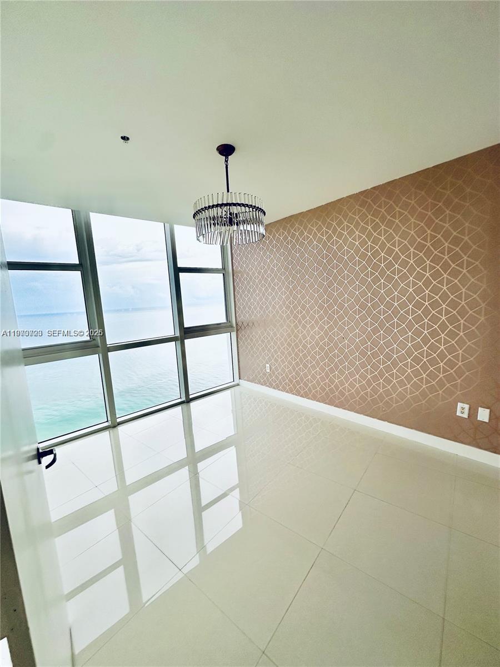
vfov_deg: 102.1
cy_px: 334
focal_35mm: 14
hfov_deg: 85.7
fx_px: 270
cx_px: 250
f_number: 2.2
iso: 40
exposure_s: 1/225
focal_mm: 2.22
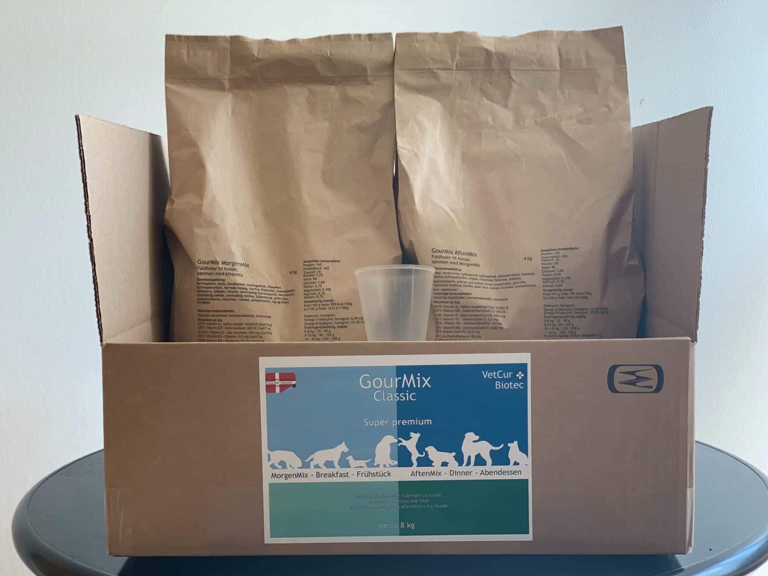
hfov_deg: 36.2
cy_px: 291
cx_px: 386
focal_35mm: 53
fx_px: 1176
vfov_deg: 27.5
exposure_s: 1/122
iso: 50
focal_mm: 6
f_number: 2.4
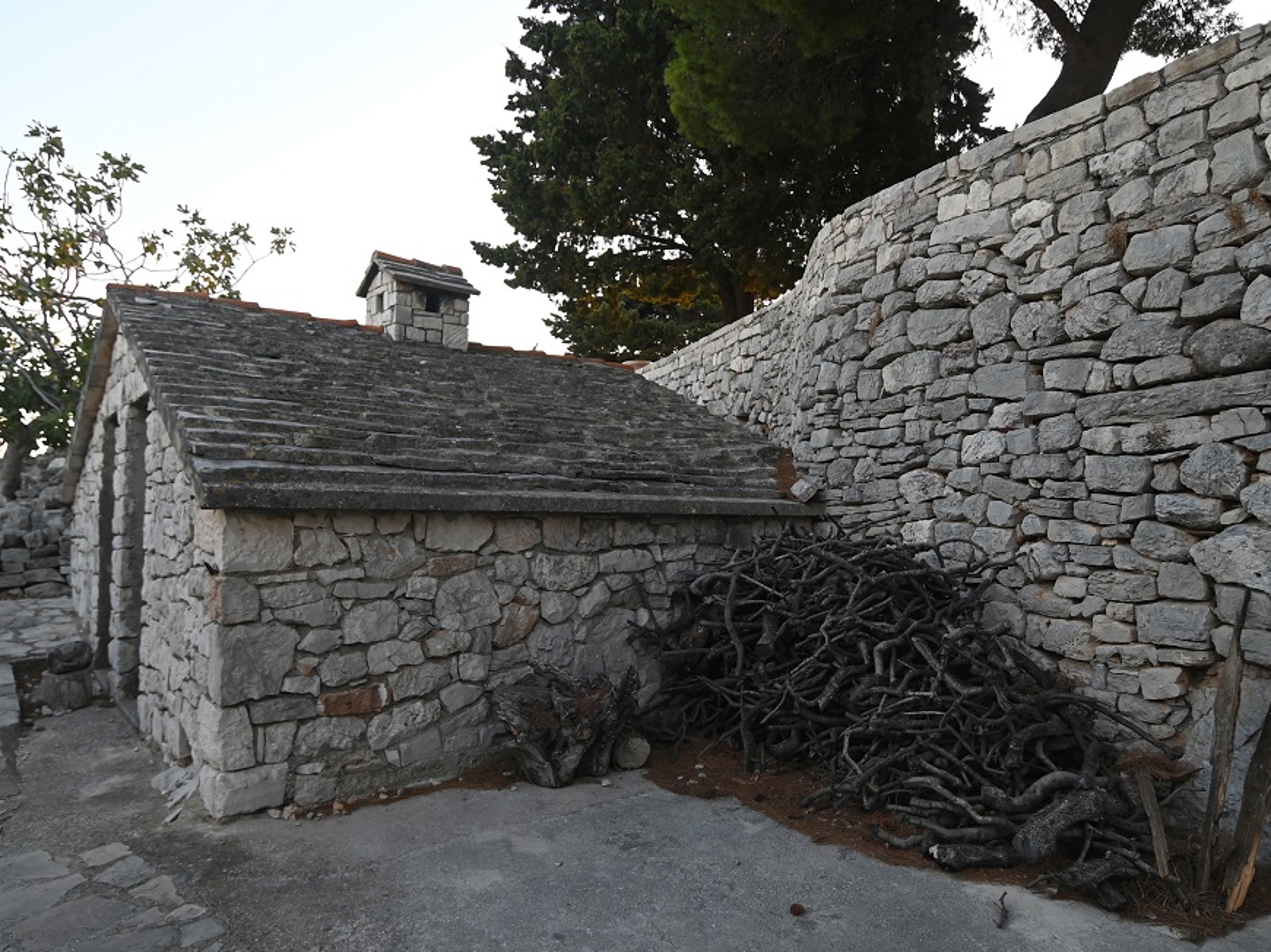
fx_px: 771
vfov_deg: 63.4
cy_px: 473
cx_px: 636
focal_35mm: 21
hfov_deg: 79.0
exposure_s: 1/60
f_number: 4.5
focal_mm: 13
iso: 100
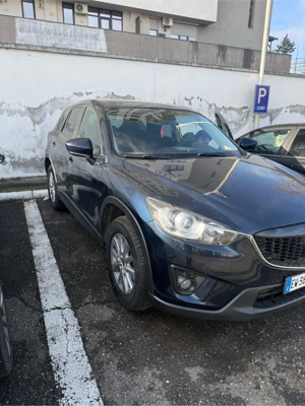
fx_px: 282
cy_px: 203
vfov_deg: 71.6
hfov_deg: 56.8
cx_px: 152
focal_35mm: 24
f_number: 1.78
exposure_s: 1/979
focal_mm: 6.76
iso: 80
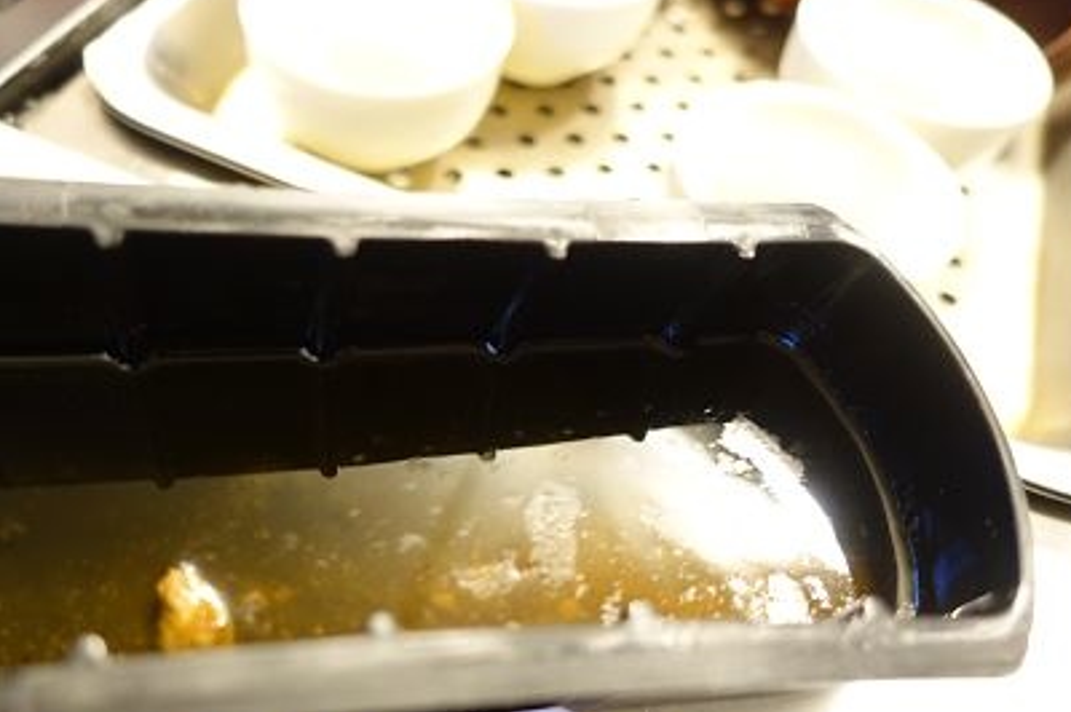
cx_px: 410
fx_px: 892
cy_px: 427
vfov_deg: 43.3
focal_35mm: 30
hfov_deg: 61.2
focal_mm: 8.8
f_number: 1.8
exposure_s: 1/8
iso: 800
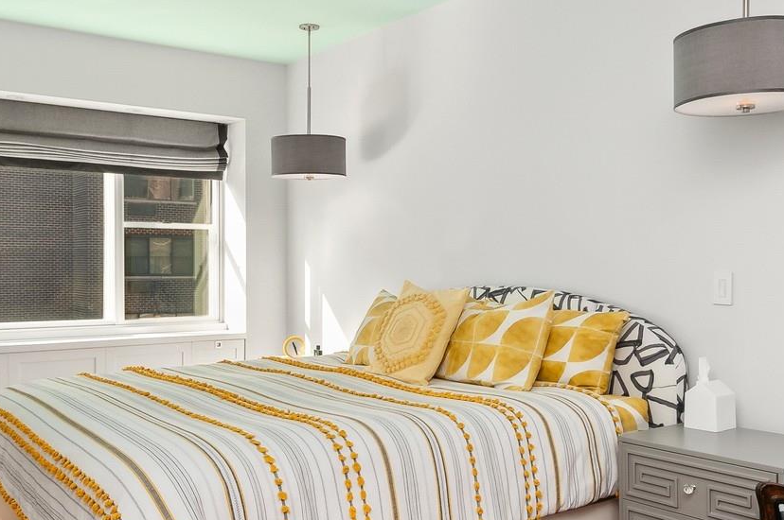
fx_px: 783
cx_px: 400
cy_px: 232
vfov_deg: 36.7
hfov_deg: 53.2
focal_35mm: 36
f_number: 7.1
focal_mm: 12
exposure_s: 1/320
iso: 200
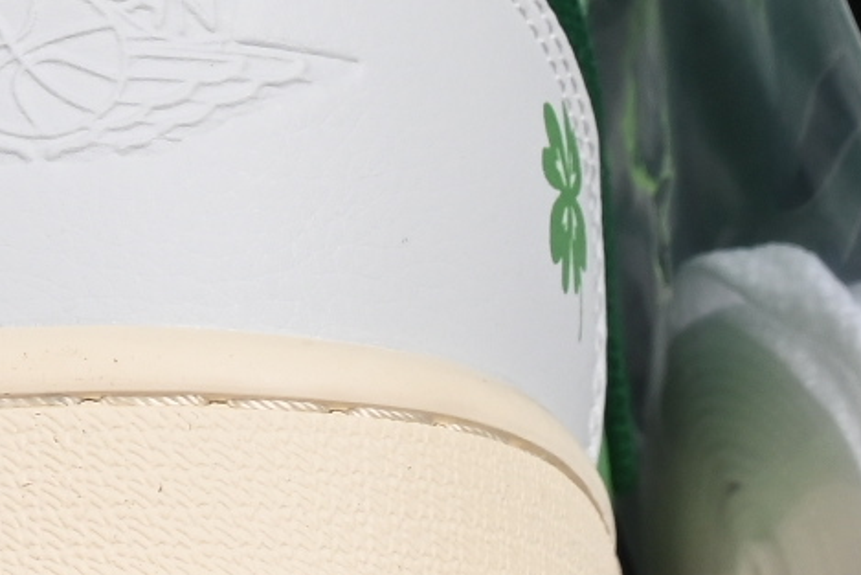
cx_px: -411
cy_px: -294
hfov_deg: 4.6
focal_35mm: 445
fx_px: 10646
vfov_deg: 3.1
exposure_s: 1/80
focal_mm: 50
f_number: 8
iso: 160
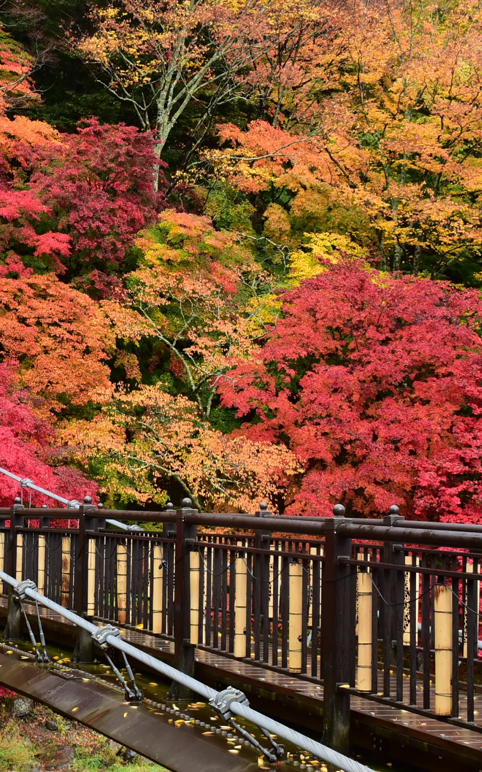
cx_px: 0
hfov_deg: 17.7
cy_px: 384
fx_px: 1509
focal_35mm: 72
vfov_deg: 28.7
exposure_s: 1/80
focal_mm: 31
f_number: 8
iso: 400
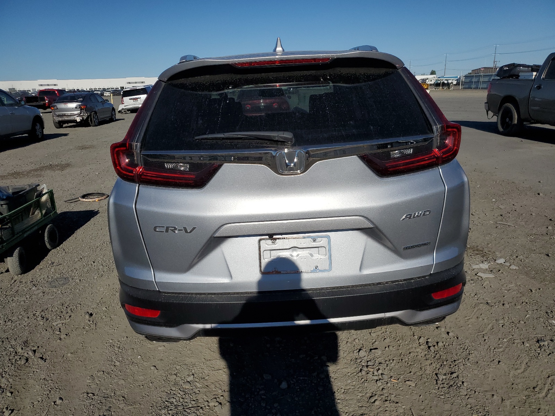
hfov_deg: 67.3
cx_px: 278
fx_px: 417
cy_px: 208
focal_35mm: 26
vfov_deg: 53.1
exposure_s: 1/10000
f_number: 1.5
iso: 50
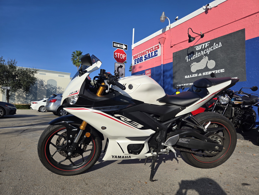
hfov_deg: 73.9
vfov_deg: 58.9
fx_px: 172
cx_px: 130
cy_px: 98
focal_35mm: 23
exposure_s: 1/2365
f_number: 1.8
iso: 25
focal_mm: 5.4
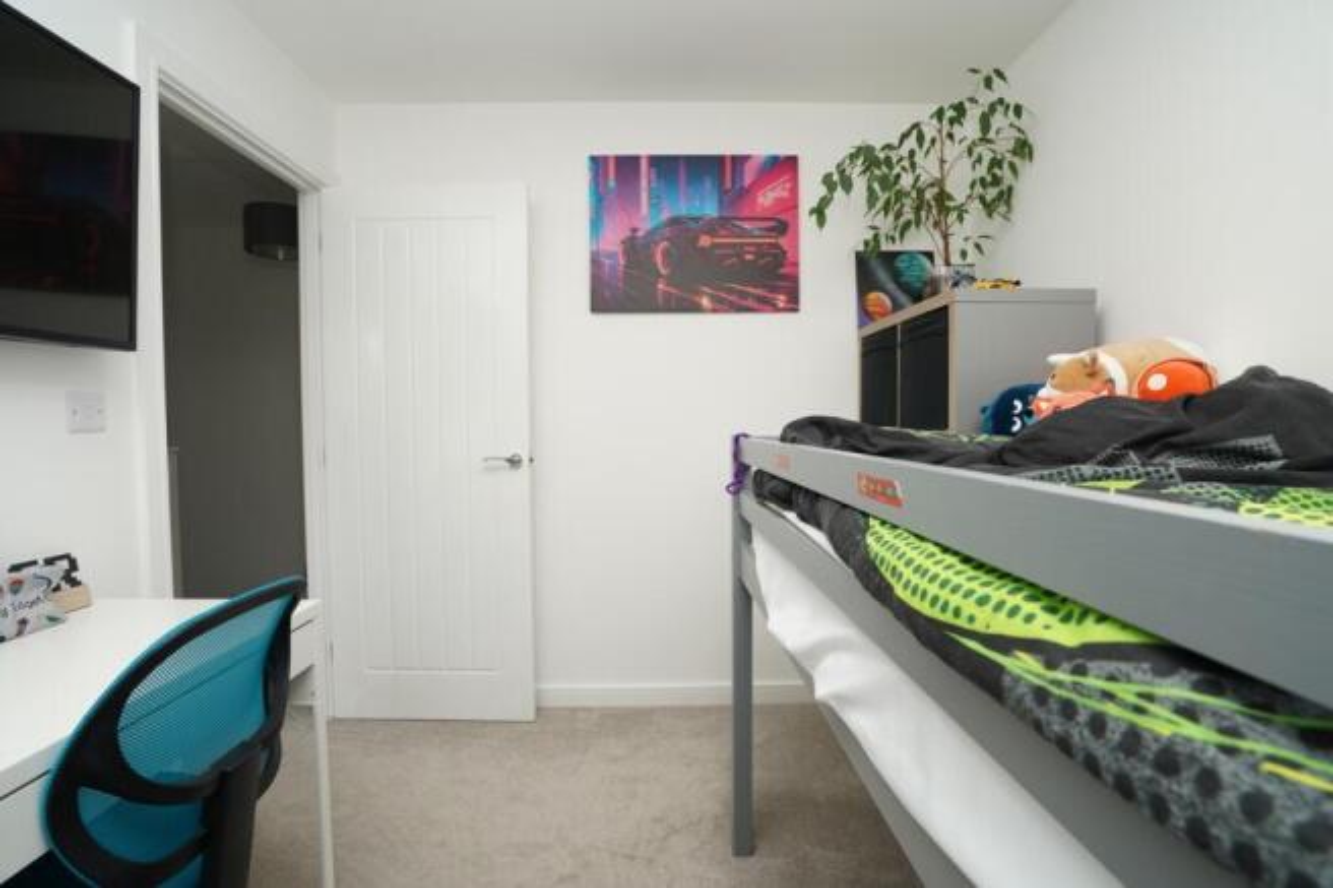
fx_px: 592
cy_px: 444
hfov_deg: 96.8
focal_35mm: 16
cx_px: 666
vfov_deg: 73.7
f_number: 8
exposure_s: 1/50
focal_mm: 16
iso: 400
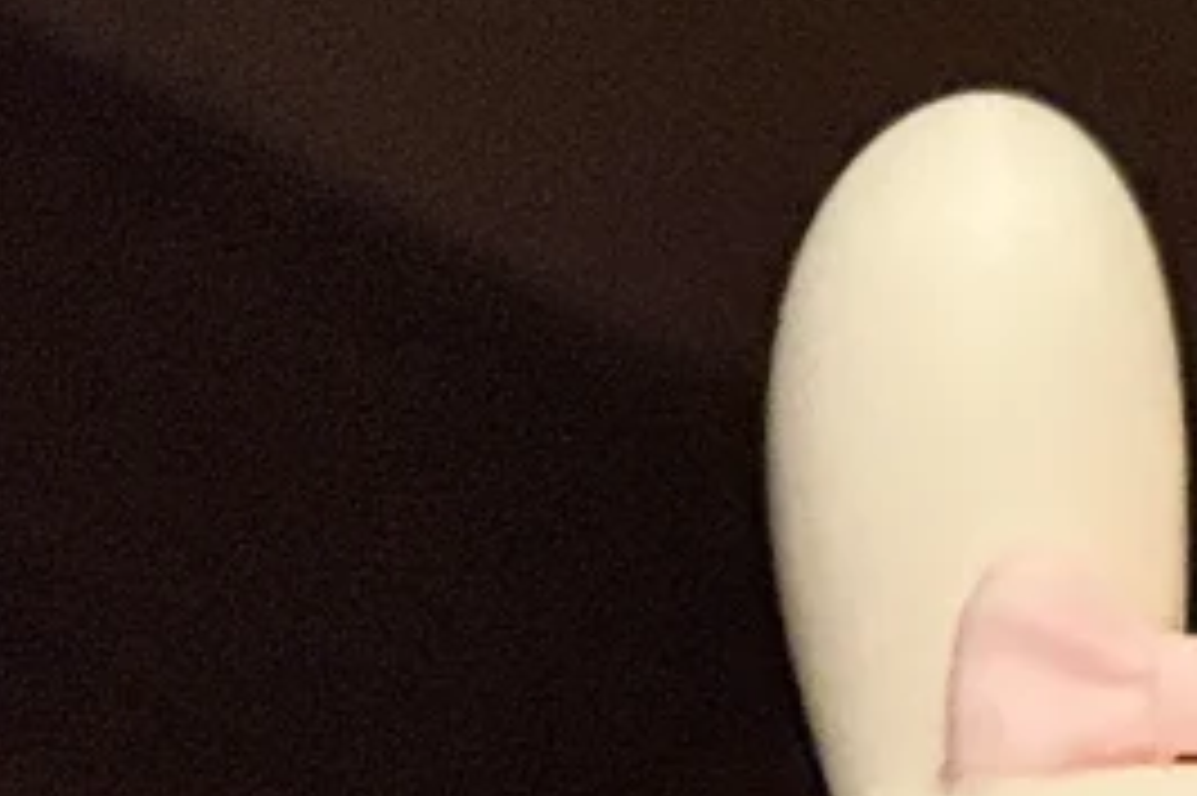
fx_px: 22462
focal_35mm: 676
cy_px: 3081
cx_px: 1071
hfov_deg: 3.1
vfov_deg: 2.0
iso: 2000
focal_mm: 15.66
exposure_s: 1/26
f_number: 2.8
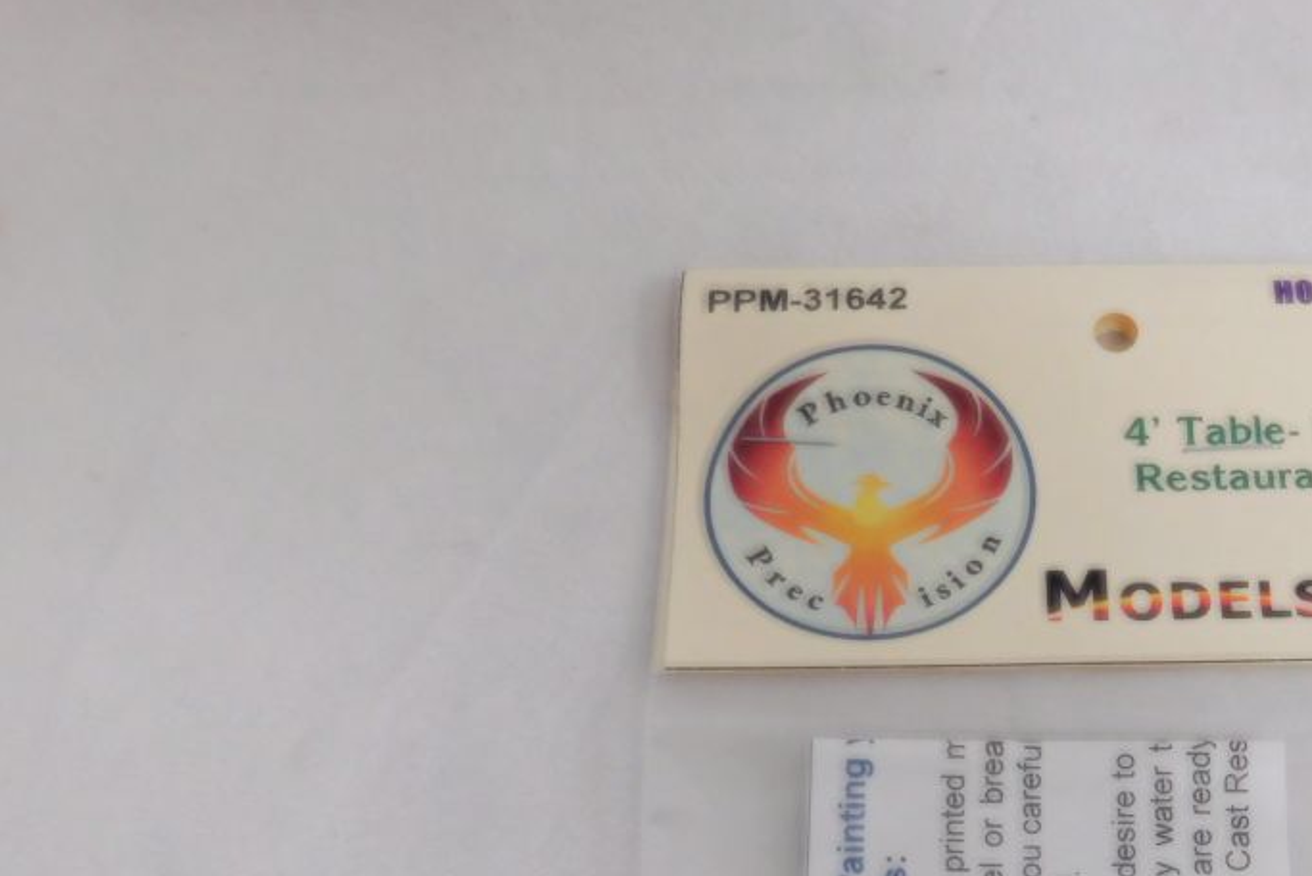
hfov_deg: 44.1
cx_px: 1057
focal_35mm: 42
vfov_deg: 30.2
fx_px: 1531
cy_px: 824
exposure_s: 1/30
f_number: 3
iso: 220
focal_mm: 4
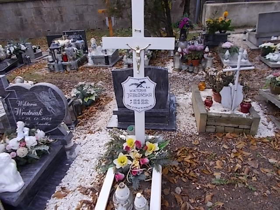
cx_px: 140
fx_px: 210
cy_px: 105
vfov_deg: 53.1
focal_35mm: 26
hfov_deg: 67.3
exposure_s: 1/125
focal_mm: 4.6
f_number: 3.2
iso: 80
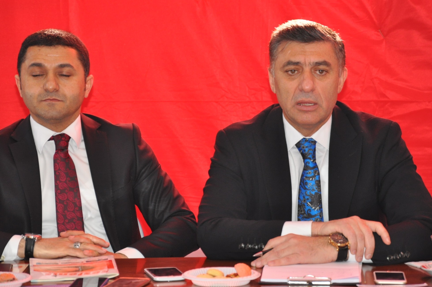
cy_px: 136
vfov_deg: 7.9
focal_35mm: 173
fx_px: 2068
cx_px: 208
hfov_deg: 11.9
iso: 800
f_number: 5.6
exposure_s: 1/60
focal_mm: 105
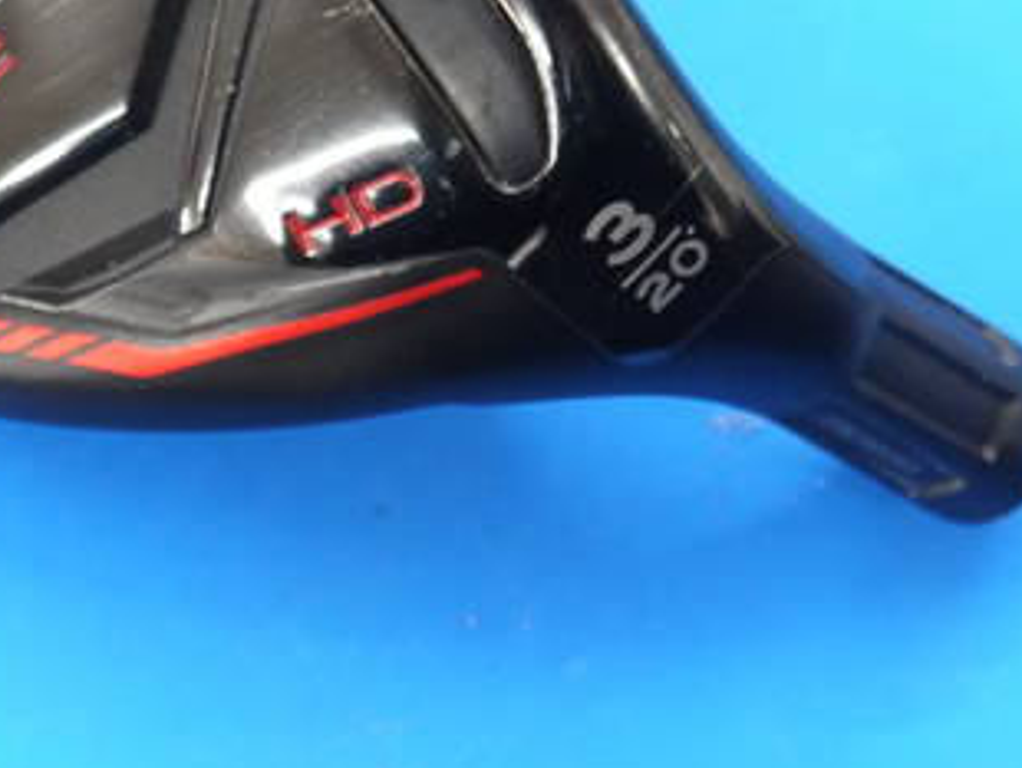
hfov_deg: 12.2
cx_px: 270
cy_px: 23
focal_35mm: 161
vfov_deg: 9.2
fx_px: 4757
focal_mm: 39
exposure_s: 1/40
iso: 800
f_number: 5.5
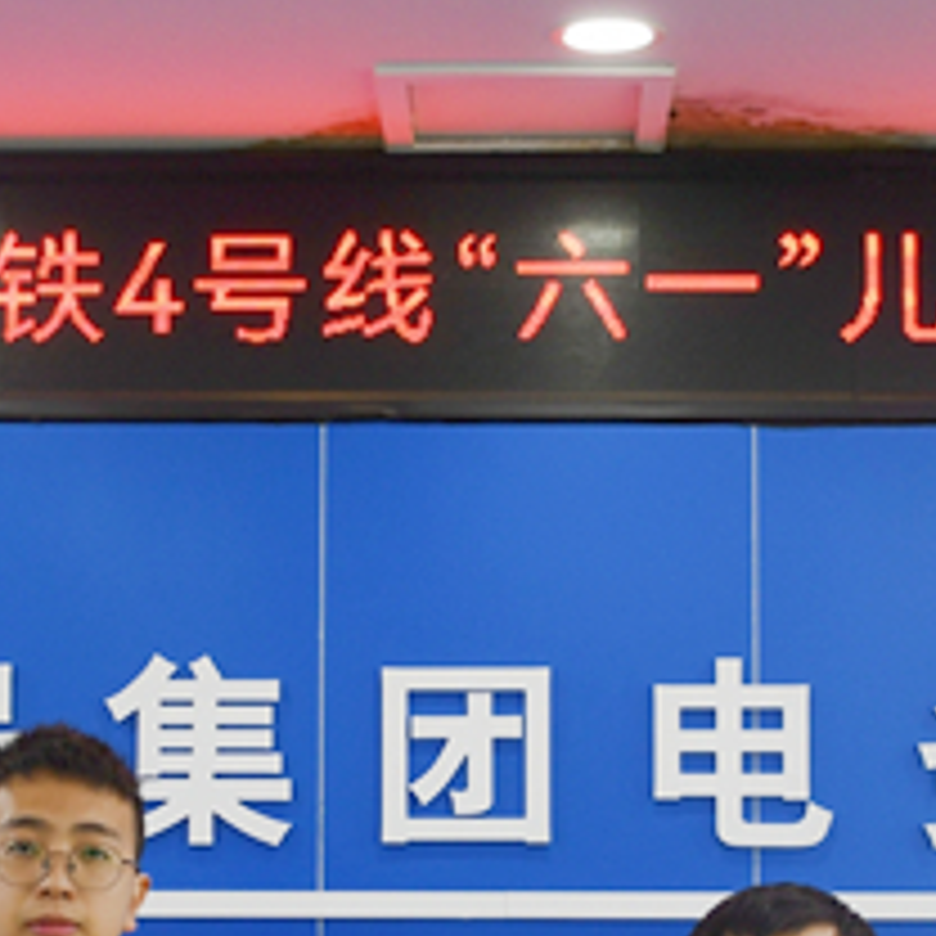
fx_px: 3011
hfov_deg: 17.7
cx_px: 423
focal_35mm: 98
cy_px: 778
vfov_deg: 17.5
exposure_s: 1/60
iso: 400
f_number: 4
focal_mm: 23
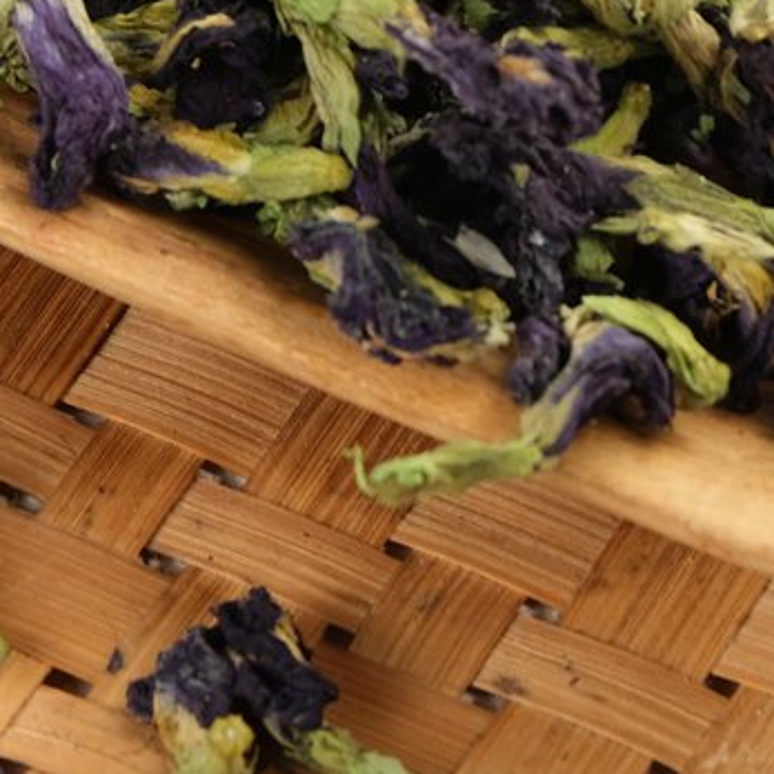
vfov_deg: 3.0
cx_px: 374
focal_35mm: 586
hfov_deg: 3.0
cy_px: -401
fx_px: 14824
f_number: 8
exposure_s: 1/100
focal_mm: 99.8
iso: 160
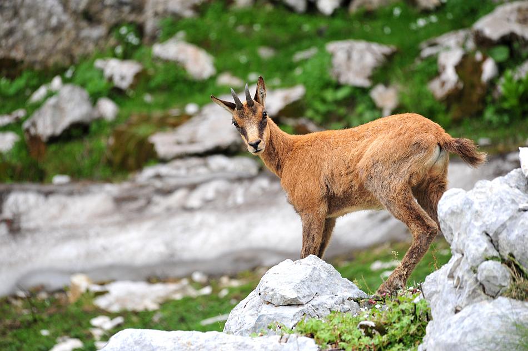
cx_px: 264
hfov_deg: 4.1
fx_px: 7328
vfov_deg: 2.7
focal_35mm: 500
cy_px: 176
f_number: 8
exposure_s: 1/250
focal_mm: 500
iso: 640
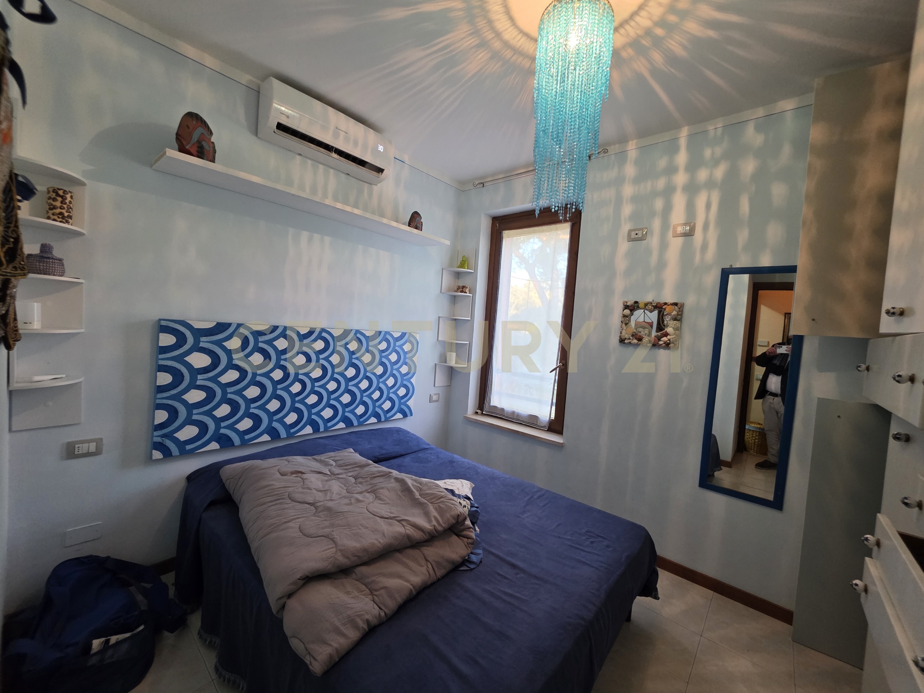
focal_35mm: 13
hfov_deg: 106.2
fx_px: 347
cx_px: 462
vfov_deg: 89.9
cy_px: 346
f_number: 1.9
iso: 400
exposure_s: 1/50
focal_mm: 2.2
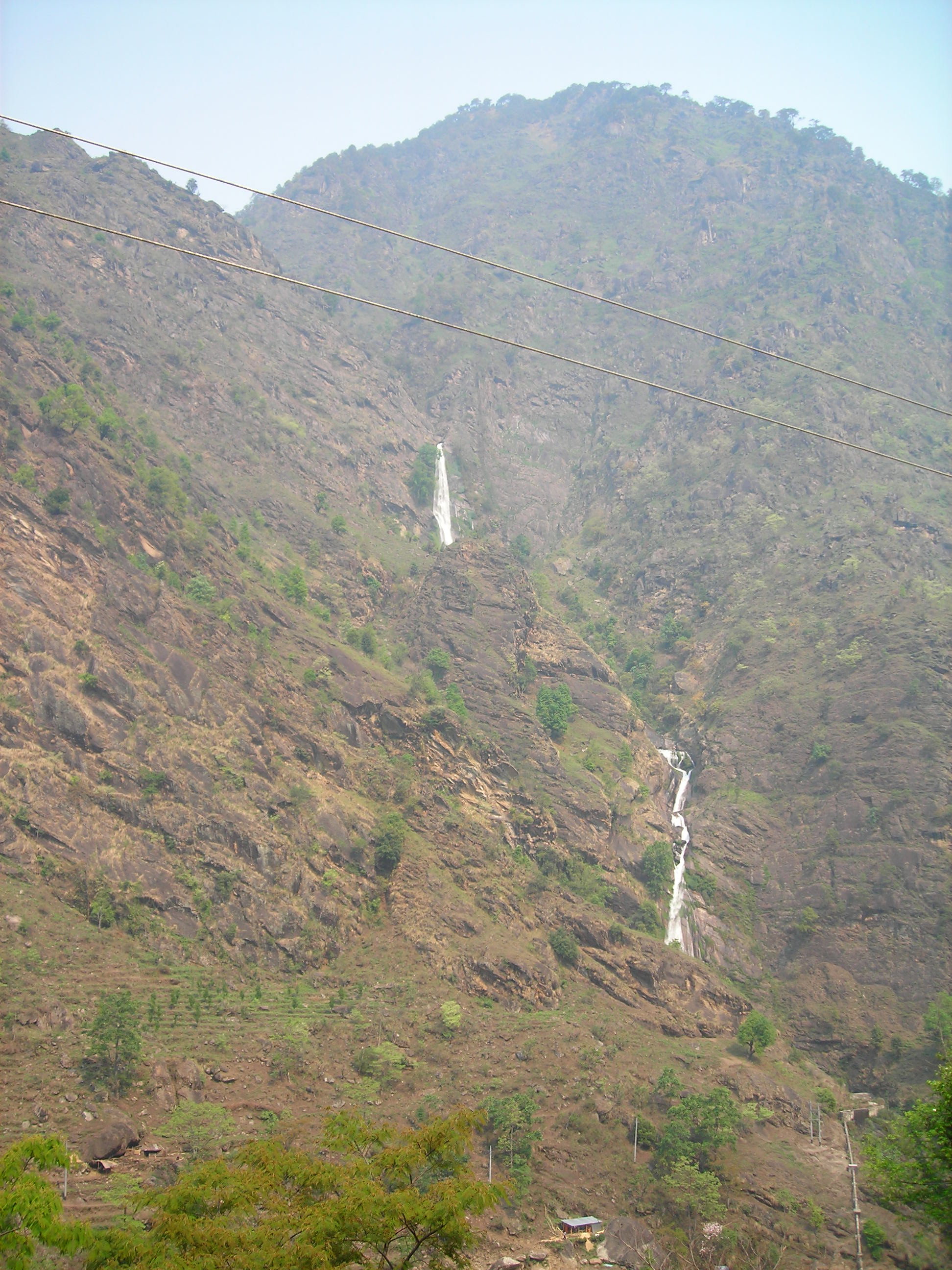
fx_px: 1393
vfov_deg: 49.0
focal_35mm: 38
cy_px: 635
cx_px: 476
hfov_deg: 37.7
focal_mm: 6.3
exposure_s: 1/196
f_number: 3.2
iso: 50
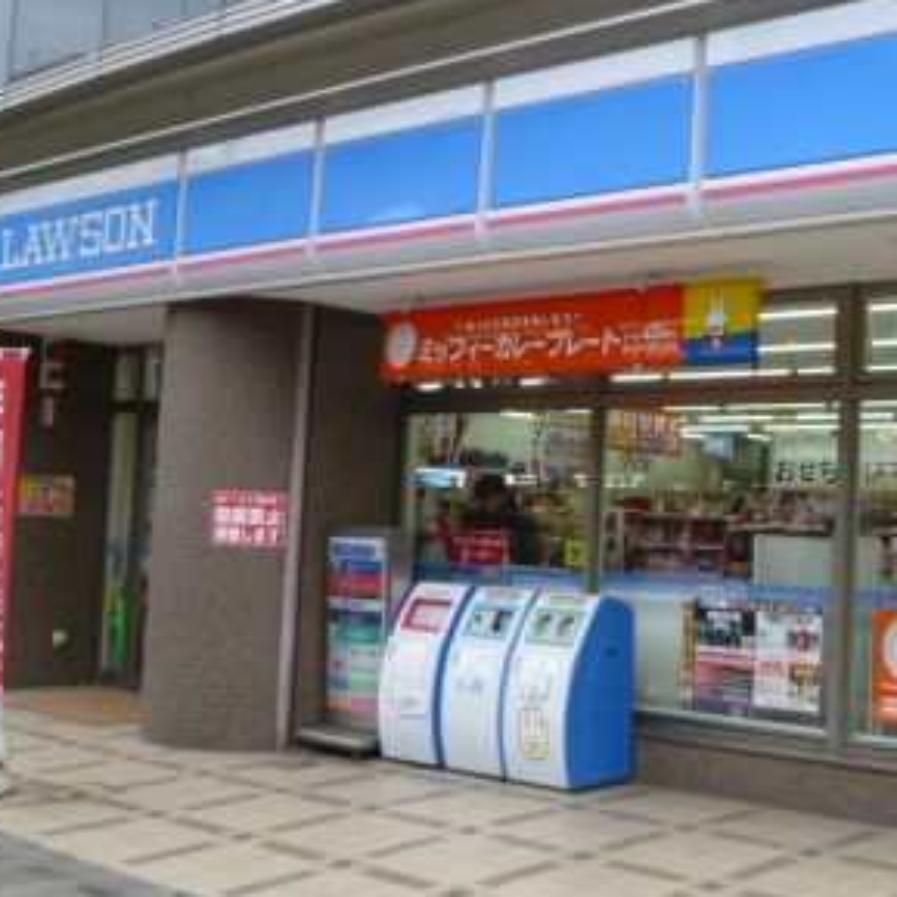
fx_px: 1437
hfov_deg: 33.4
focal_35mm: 49
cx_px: 748
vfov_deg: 34.7
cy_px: 413
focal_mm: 4.5
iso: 80
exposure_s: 1/60
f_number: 2.8
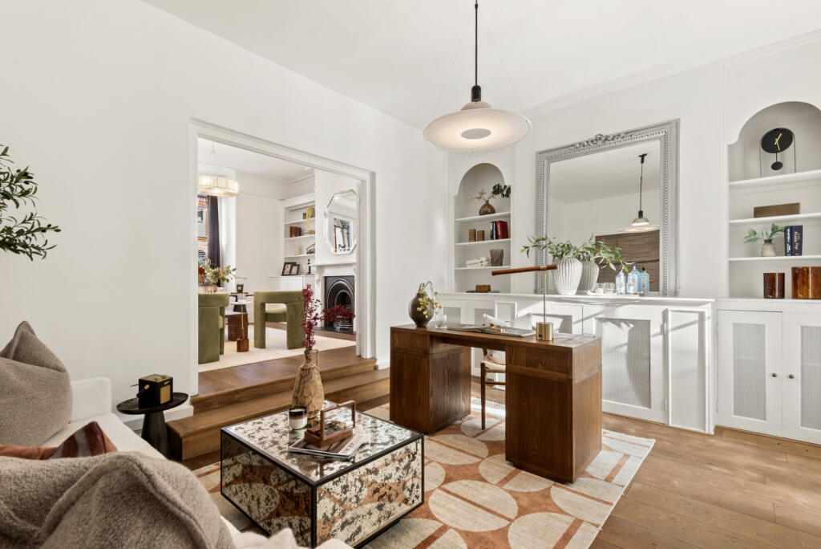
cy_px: 274
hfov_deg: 96.7
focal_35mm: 16
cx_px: 410
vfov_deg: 73.8
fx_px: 365
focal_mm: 16
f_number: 10
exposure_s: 1/2.5
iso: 500
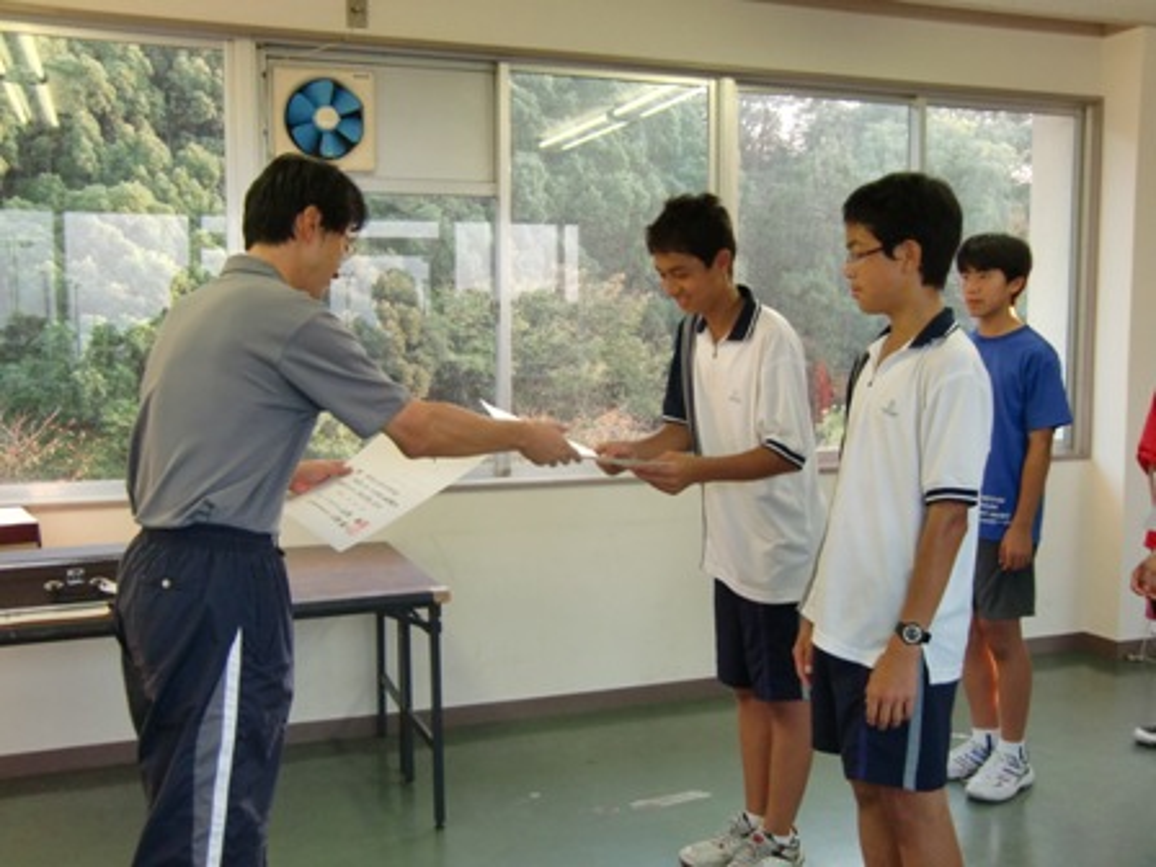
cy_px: 434
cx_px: 578
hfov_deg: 54.0
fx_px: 1135
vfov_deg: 41.8
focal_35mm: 34
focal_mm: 6.1
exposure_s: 1/60
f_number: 3.6
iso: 160
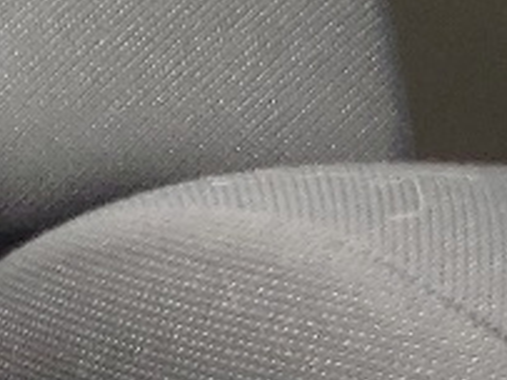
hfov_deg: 8.1
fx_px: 3001
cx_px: -1081
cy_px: 1012
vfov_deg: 6.7
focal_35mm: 205
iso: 50
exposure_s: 1/500
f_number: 1.5
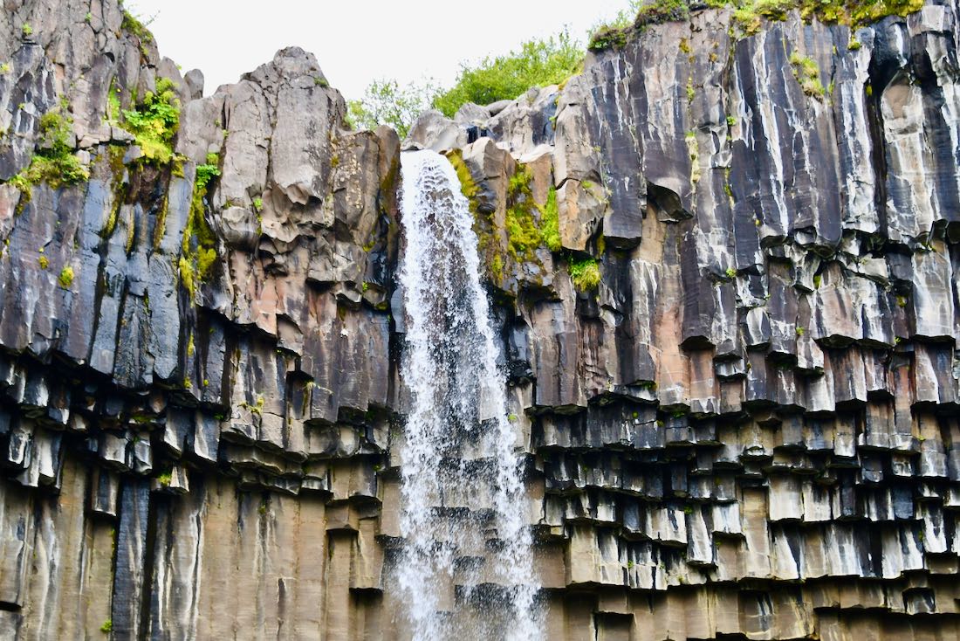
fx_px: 2721
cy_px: 320
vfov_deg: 13.4
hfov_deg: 20.0
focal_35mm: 102
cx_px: 480
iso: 500
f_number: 4.8
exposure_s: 1/250
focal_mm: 68
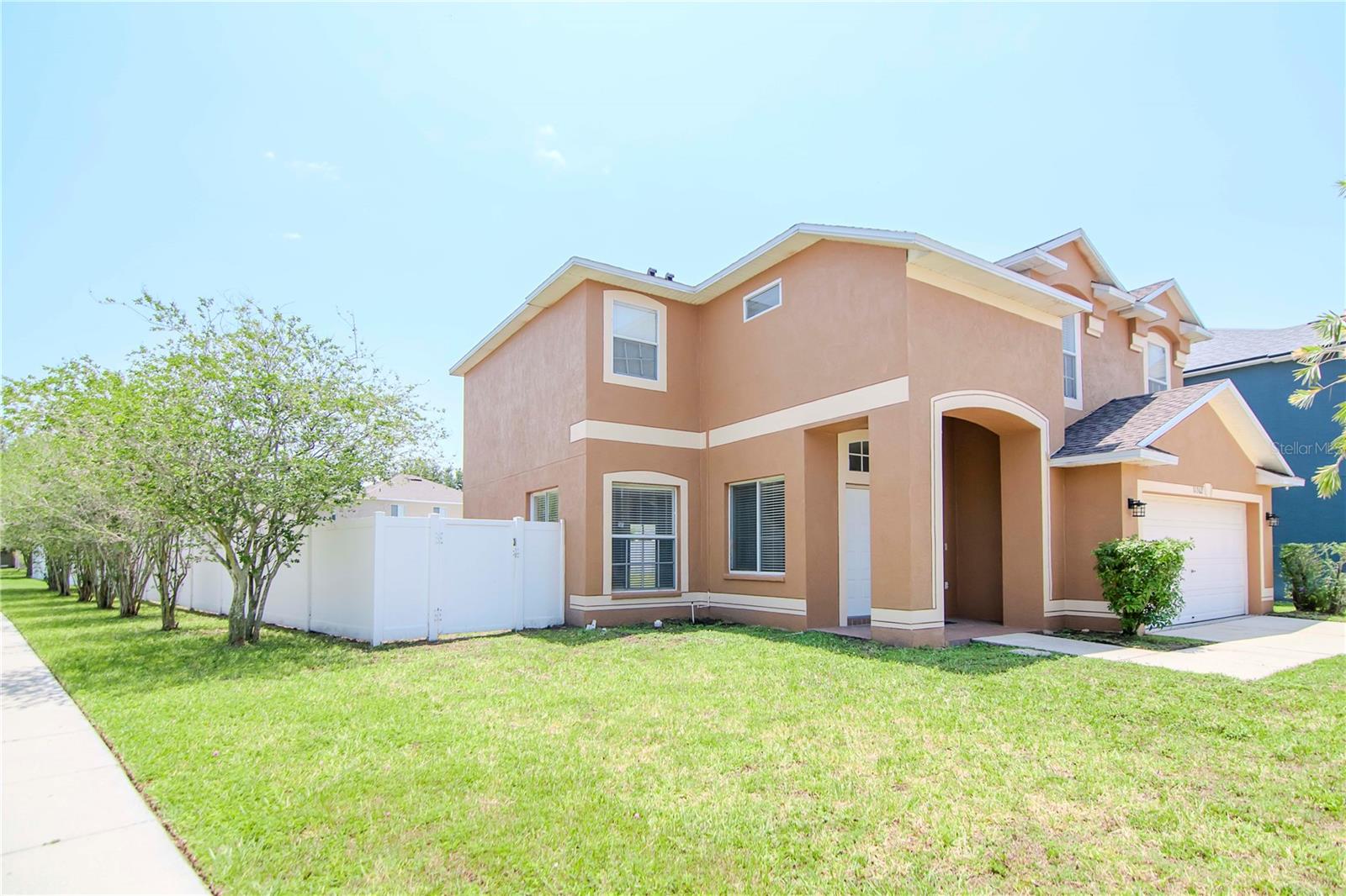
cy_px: 448
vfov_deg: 72.0
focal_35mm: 16
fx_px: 617
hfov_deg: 95.0
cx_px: 673
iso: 400
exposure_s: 1/2000
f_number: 4
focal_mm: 11
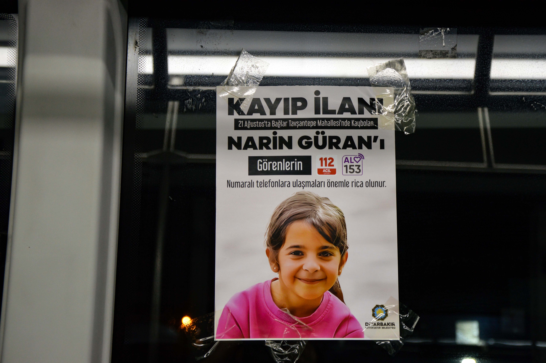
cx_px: 273
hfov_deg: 29.9
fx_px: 1023
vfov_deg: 20.1
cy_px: 182
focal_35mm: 68
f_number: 4.8
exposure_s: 1/15
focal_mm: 45
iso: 560
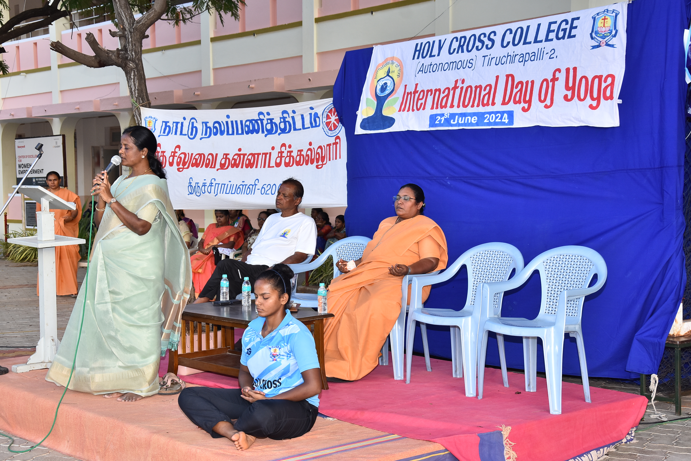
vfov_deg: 26.5
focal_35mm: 51
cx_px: 346
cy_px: 230
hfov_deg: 38.9
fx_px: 979
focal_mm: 34
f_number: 5.6
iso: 250
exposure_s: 1/125
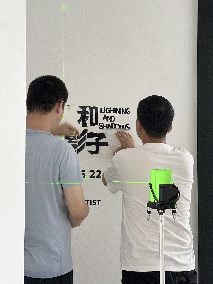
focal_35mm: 77
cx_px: 106
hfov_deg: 19.1
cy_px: 142
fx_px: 632
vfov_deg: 25.3
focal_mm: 9
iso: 250
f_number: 2.8
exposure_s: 1/60
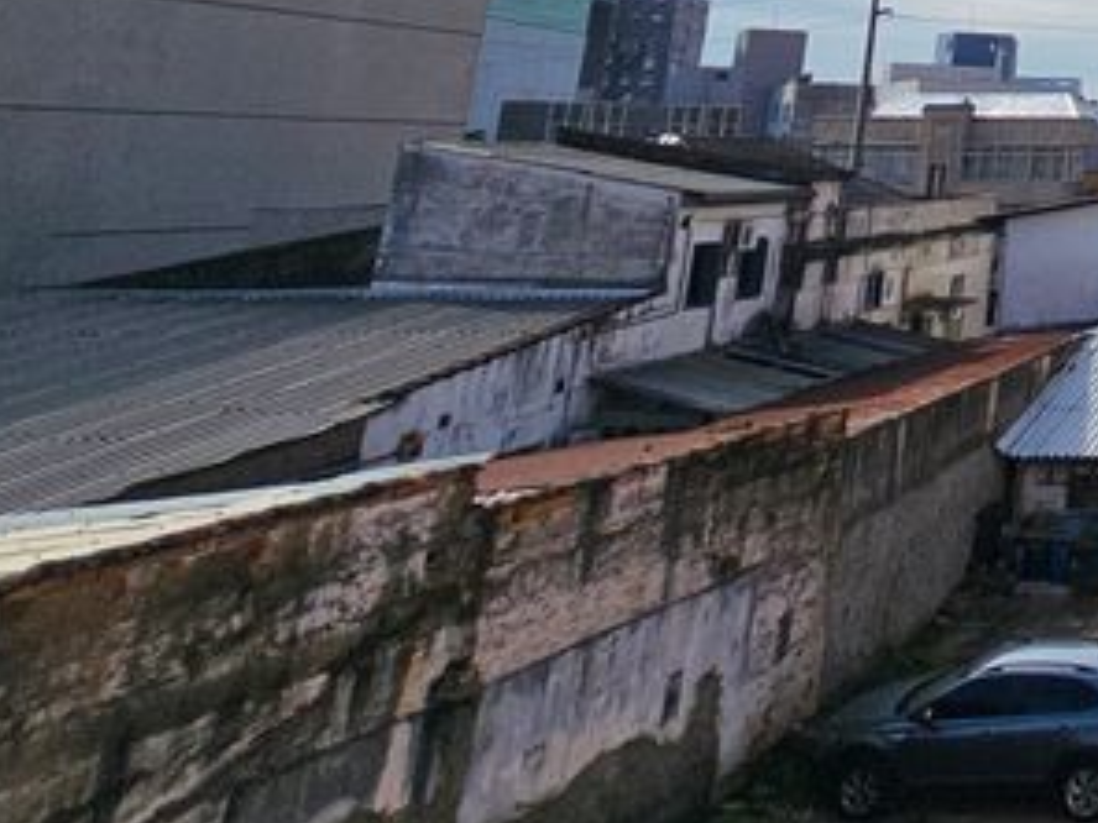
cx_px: 1554
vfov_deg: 26.4
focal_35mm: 45
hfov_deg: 29.7
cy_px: -293
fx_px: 1427
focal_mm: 2.2
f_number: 2.2
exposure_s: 1/6601
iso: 50
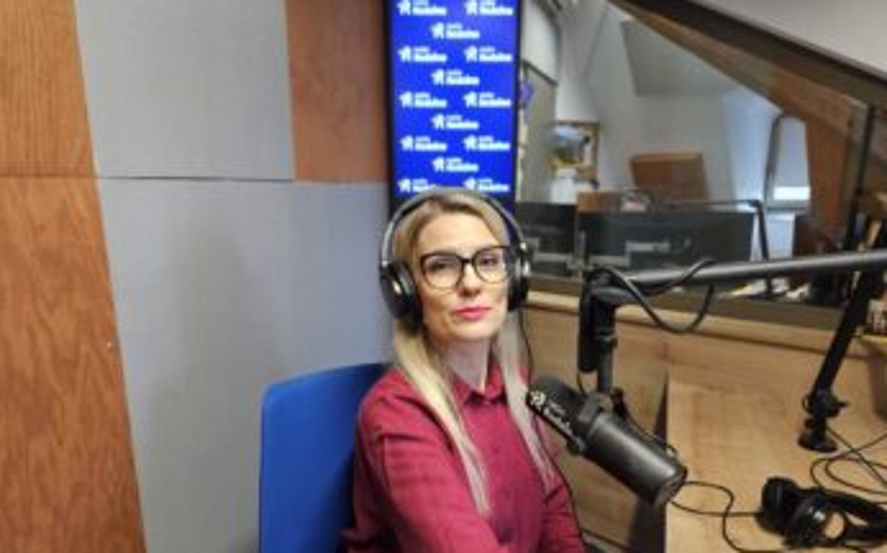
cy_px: 335
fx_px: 604
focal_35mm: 25
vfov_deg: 48.9
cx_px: 440
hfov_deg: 72.6
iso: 640
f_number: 1.8
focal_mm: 5.4
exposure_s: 1/100
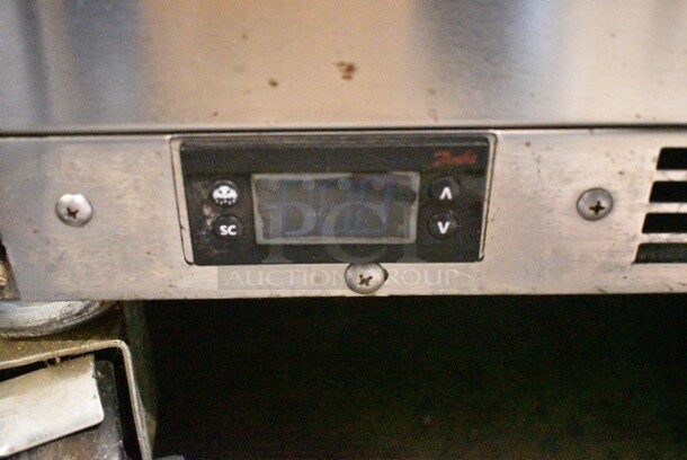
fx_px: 745
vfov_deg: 34.3
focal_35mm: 39
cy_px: 230
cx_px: 344
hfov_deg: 49.5
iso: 25600
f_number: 4
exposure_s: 1/100
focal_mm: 26
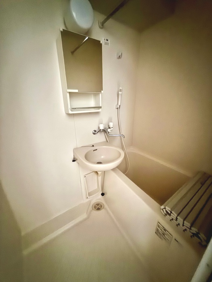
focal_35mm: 14
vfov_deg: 102.1
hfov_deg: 85.7
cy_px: 141
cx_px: 106
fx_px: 114
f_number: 2.2
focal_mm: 2.22
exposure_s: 1/9
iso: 1600
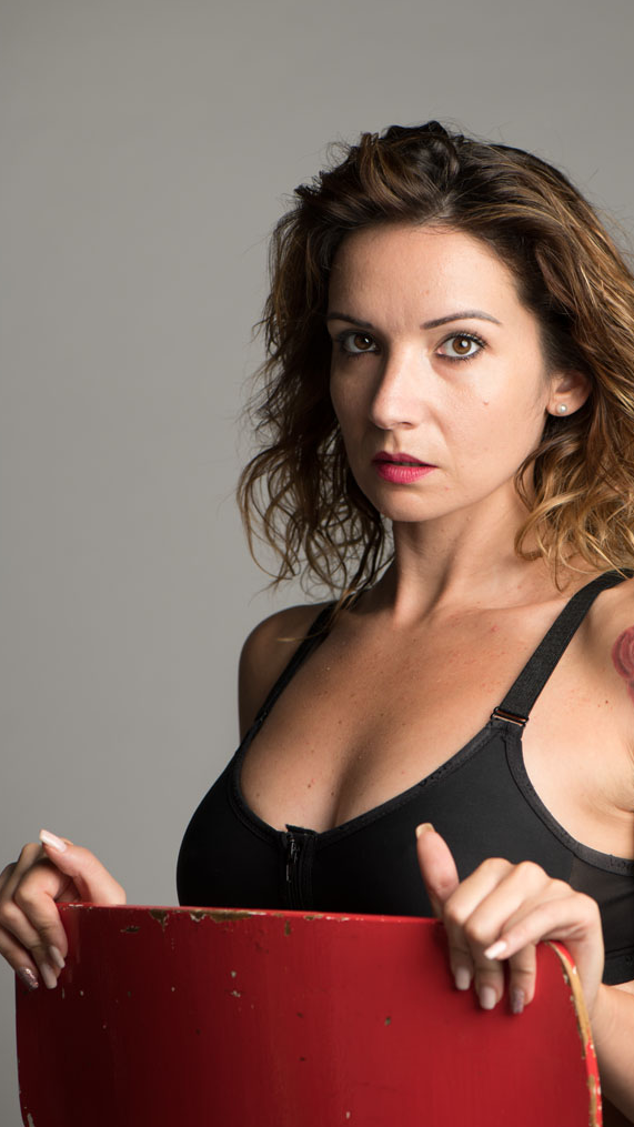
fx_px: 3317
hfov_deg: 10.9
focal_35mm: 111
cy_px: 565
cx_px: 373
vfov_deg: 19.3
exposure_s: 1/160
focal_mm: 105
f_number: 5.6
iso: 100
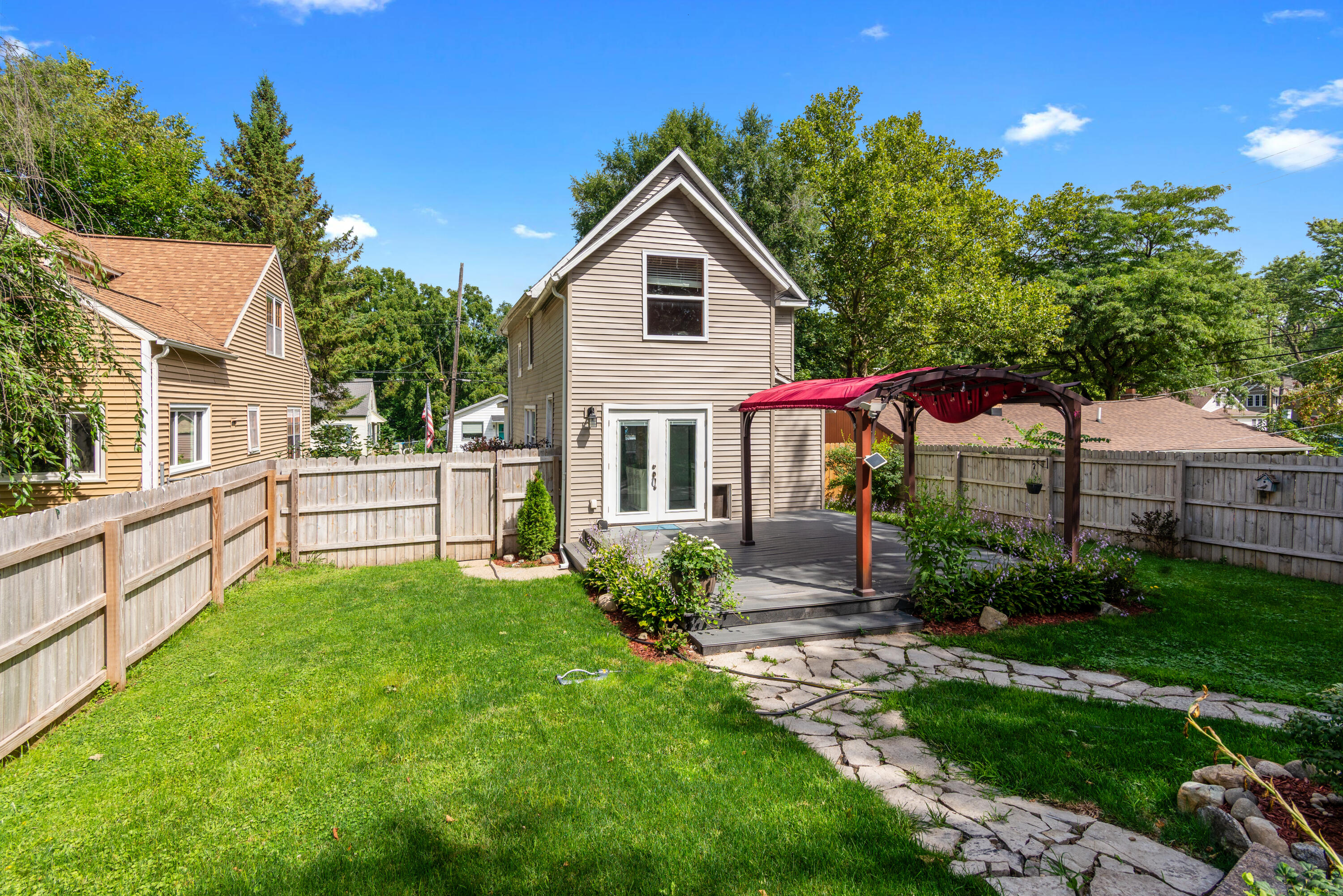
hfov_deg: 93.3
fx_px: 634
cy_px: 448
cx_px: 672
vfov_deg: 70.5
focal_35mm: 17
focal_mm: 17
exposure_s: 1/400
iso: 320
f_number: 9
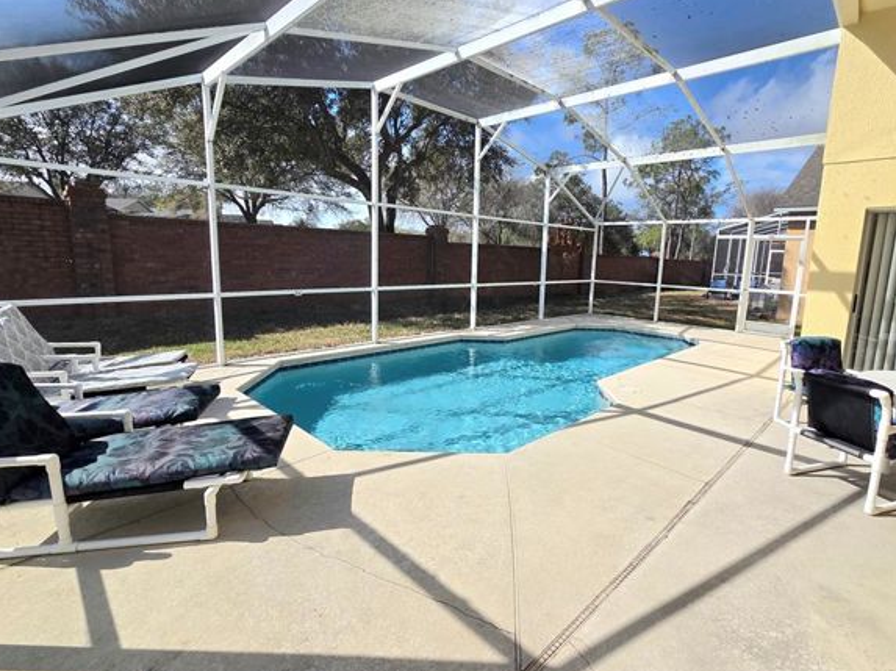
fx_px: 414
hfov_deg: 94.4
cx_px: 476
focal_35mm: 16
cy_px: 332
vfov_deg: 78.0
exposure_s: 1/2000
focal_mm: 2.2
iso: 50
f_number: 2.2
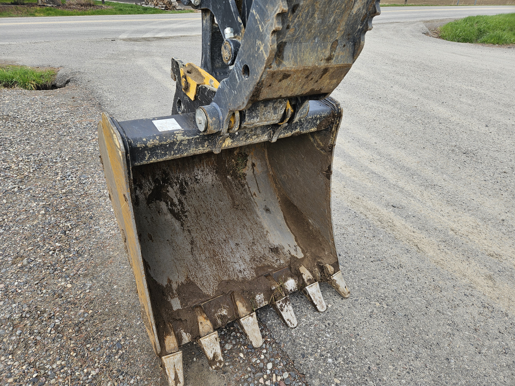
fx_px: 342
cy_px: 193
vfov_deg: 58.9
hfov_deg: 73.9
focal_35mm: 23
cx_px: 258
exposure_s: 1/449
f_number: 1.8
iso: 25
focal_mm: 5.4
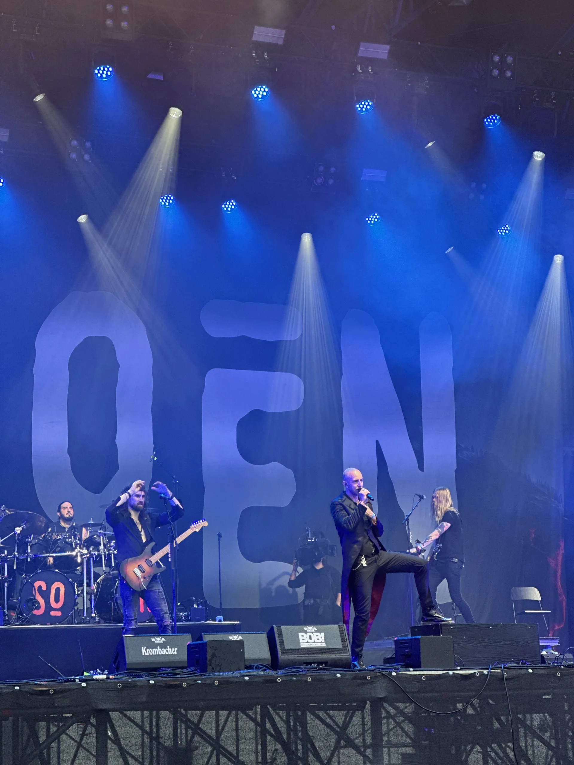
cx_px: 287
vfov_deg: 25.3
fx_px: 1702
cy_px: 382
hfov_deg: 19.1
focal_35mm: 77
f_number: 2.8
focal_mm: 9
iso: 160
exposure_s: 1/50
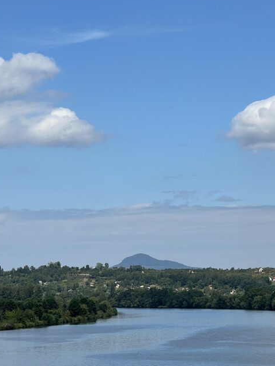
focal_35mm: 124
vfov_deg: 15.8
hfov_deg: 12.0
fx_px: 1313
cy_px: 277
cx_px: 141
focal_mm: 9
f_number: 2.8
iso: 32
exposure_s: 1/1179
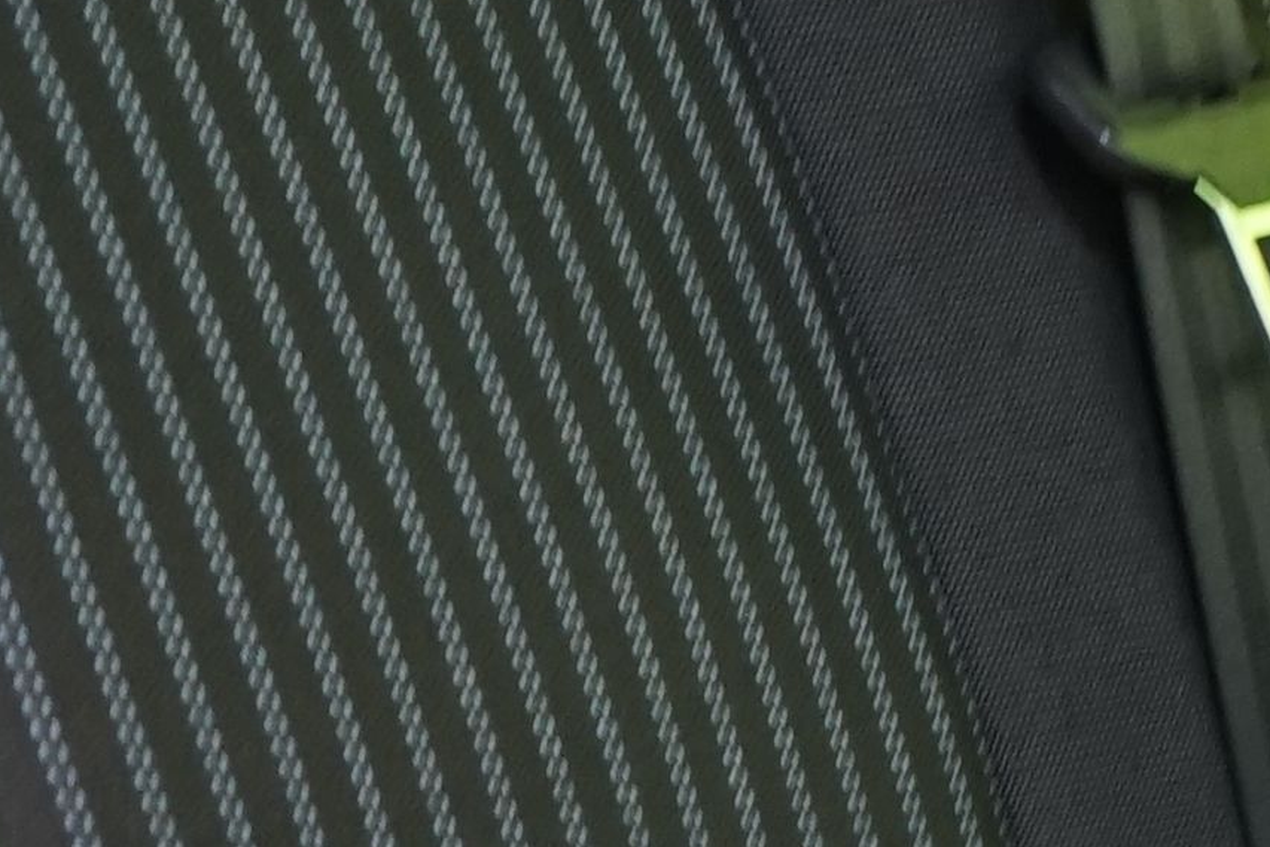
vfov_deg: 6.7
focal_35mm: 204
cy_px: 600
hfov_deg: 9.6
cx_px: 2192
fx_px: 7197
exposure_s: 1/30
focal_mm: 29
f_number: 3.5
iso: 1000
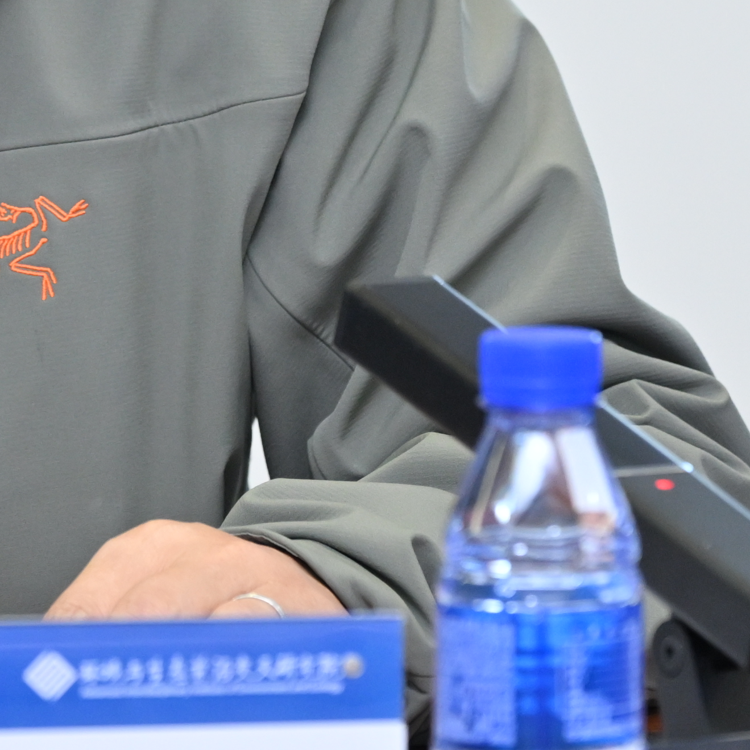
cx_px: -227
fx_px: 9879
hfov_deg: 4.3
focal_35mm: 403
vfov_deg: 4.3
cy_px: -151
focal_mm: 101
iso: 1250
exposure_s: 1/160
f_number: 4.5
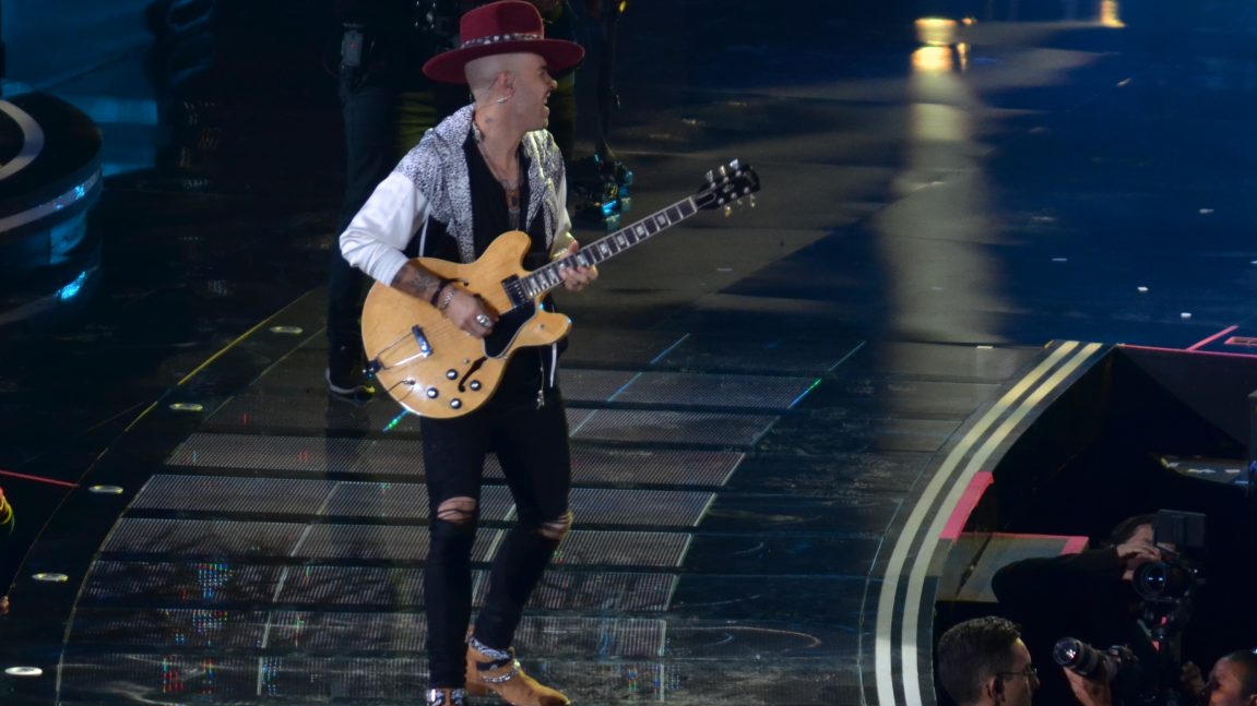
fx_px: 18595
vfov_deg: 2.2
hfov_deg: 3.9
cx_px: 472
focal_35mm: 558
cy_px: 391
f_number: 5.6
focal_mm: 200
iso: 800
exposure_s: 1/125
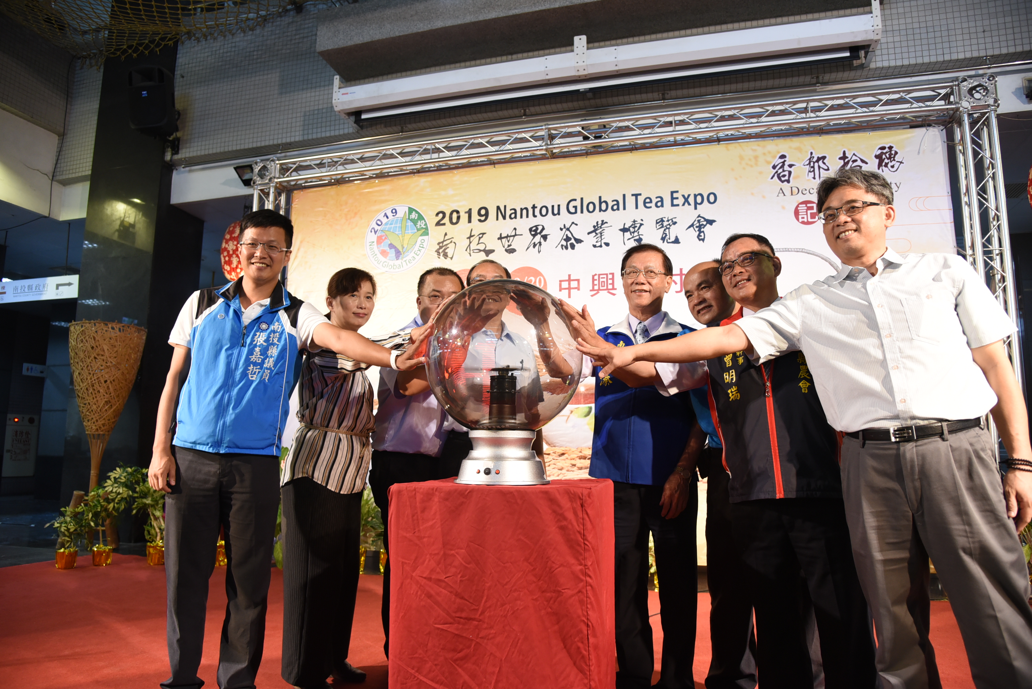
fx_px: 688
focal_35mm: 24
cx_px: 516
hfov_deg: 73.7
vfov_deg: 53.2
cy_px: 344
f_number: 4.5
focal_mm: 24
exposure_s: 1/100
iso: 1600
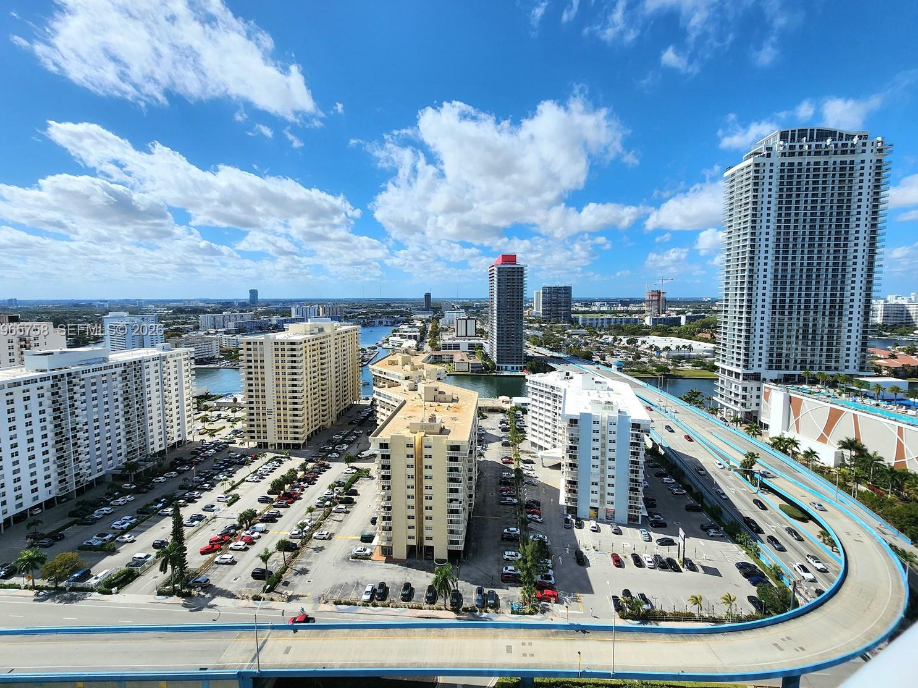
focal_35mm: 14
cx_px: 466
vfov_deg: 85.6
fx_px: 371
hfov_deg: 102.1
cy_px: 331
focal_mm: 2.2
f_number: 2.2
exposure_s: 1/5000
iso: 50
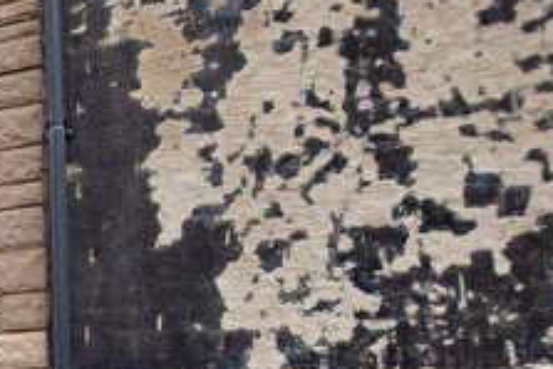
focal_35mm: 47
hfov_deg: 30.0
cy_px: 391
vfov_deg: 26.7
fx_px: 722
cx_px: -221
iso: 100
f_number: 4
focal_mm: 10
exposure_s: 1/60
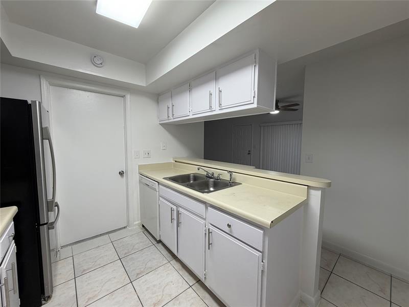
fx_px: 165
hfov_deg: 102.1
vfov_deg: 85.7
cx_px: 204
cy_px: 154
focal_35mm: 14
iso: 160
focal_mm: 2.22
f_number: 2.2
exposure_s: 1/120
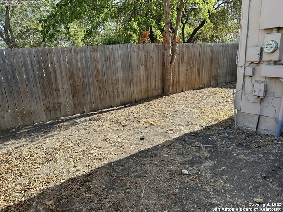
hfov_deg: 67.3
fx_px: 213
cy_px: 106
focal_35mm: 26
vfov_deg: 53.1
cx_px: 142
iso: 50
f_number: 1.5
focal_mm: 5.7
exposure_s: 1/1147
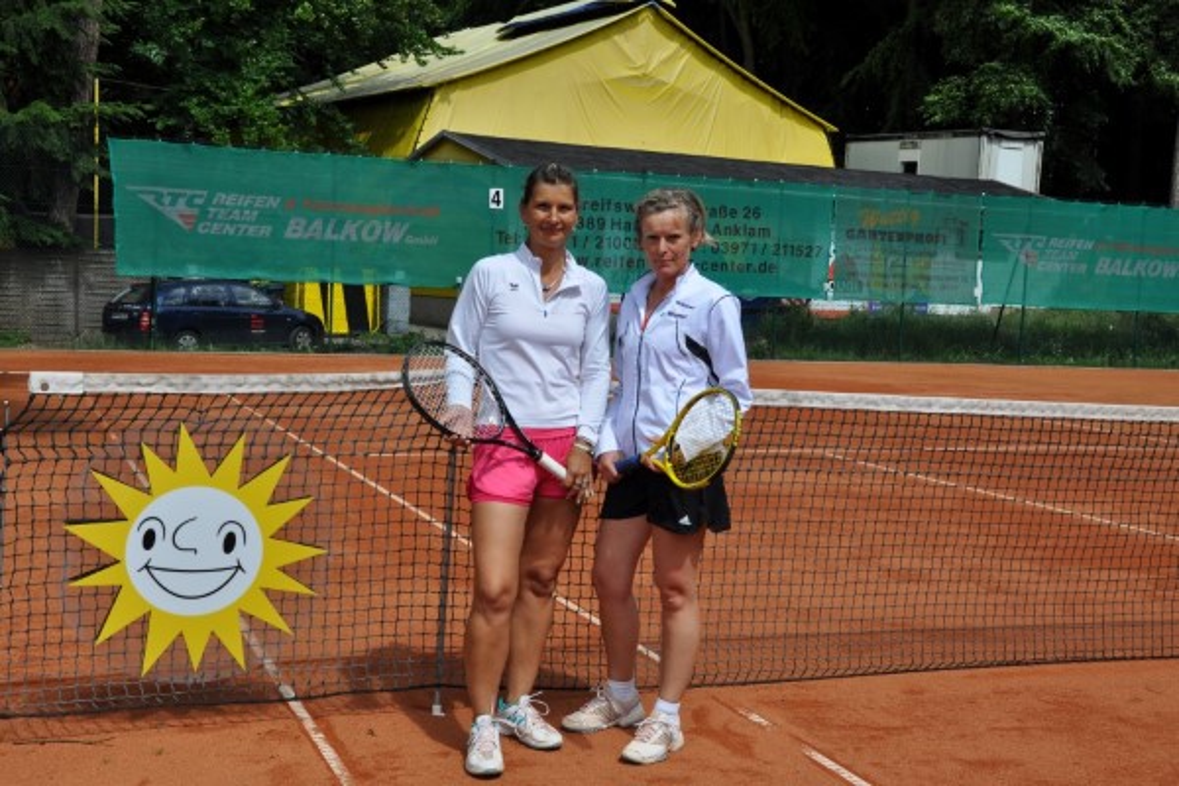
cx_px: 590
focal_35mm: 48
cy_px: 393
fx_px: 1572
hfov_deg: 41.1
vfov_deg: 28.1
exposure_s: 1/400
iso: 200
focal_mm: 32
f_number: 10
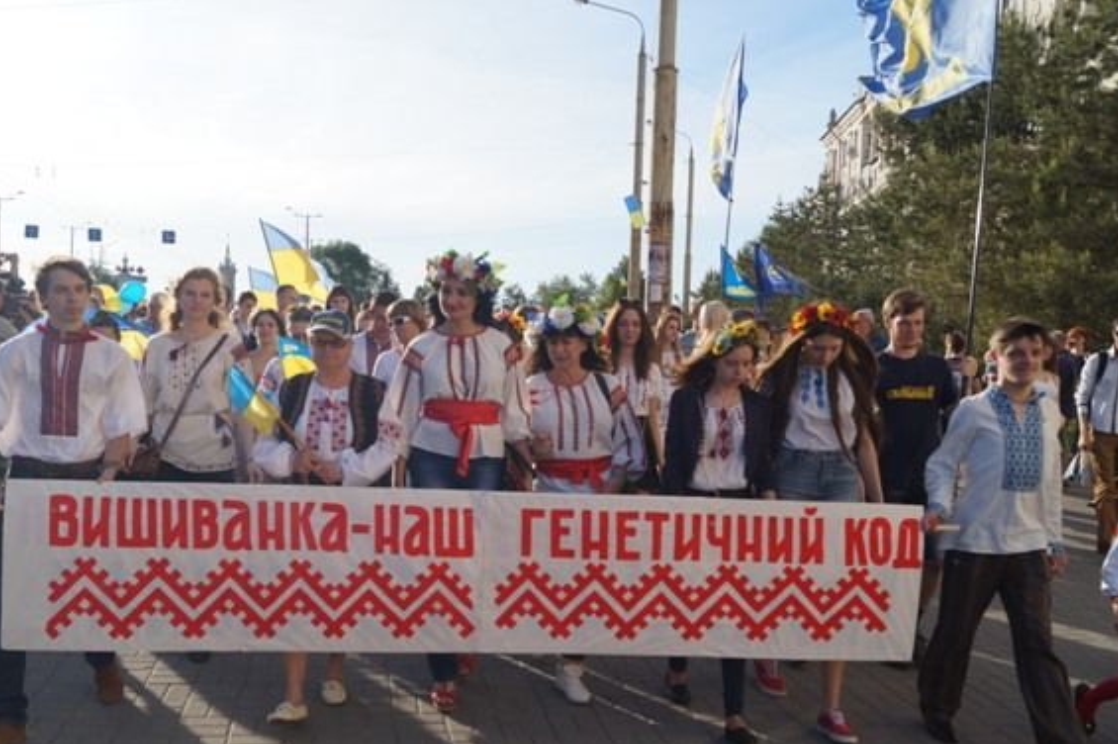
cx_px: 501
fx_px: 1055
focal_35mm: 34
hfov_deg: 55.7
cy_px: 418
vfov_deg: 38.8
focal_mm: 20
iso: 100
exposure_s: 1/200
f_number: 7.1
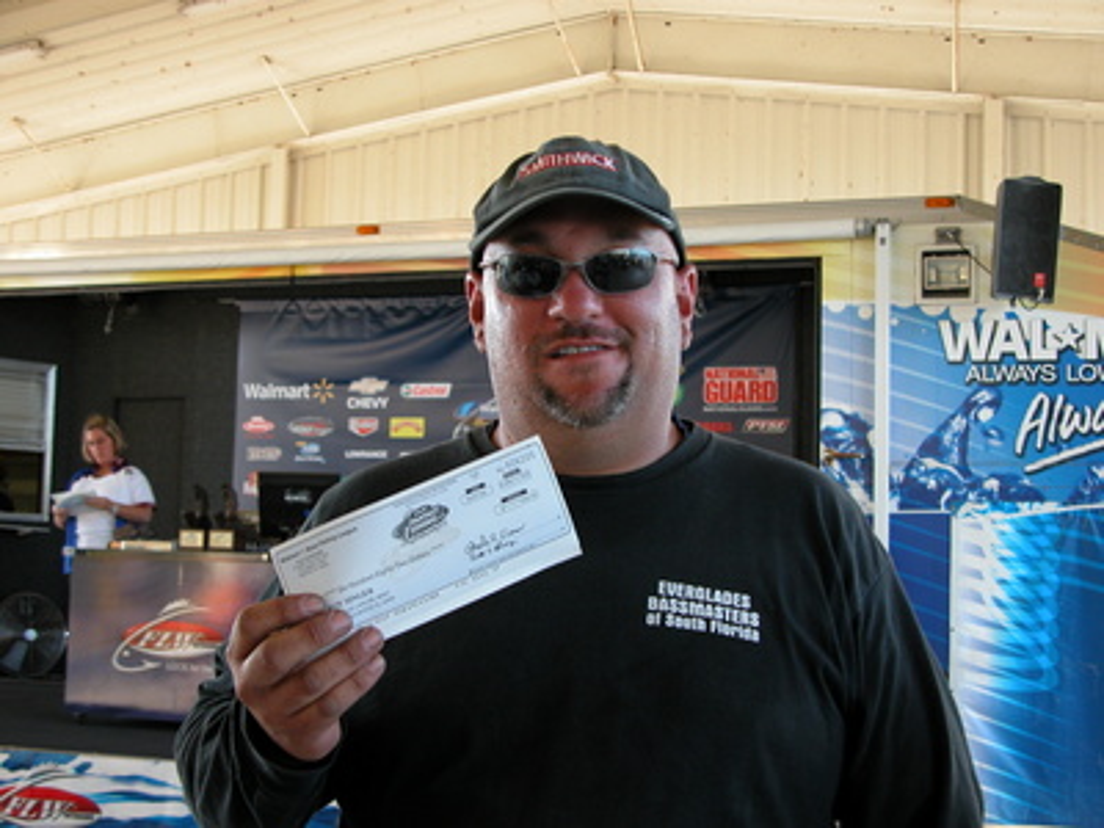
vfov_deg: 29.1
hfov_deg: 38.2
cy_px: 414
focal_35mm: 50
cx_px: 552
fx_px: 1595
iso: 100
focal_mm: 12.7
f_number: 3
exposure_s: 1/61.7
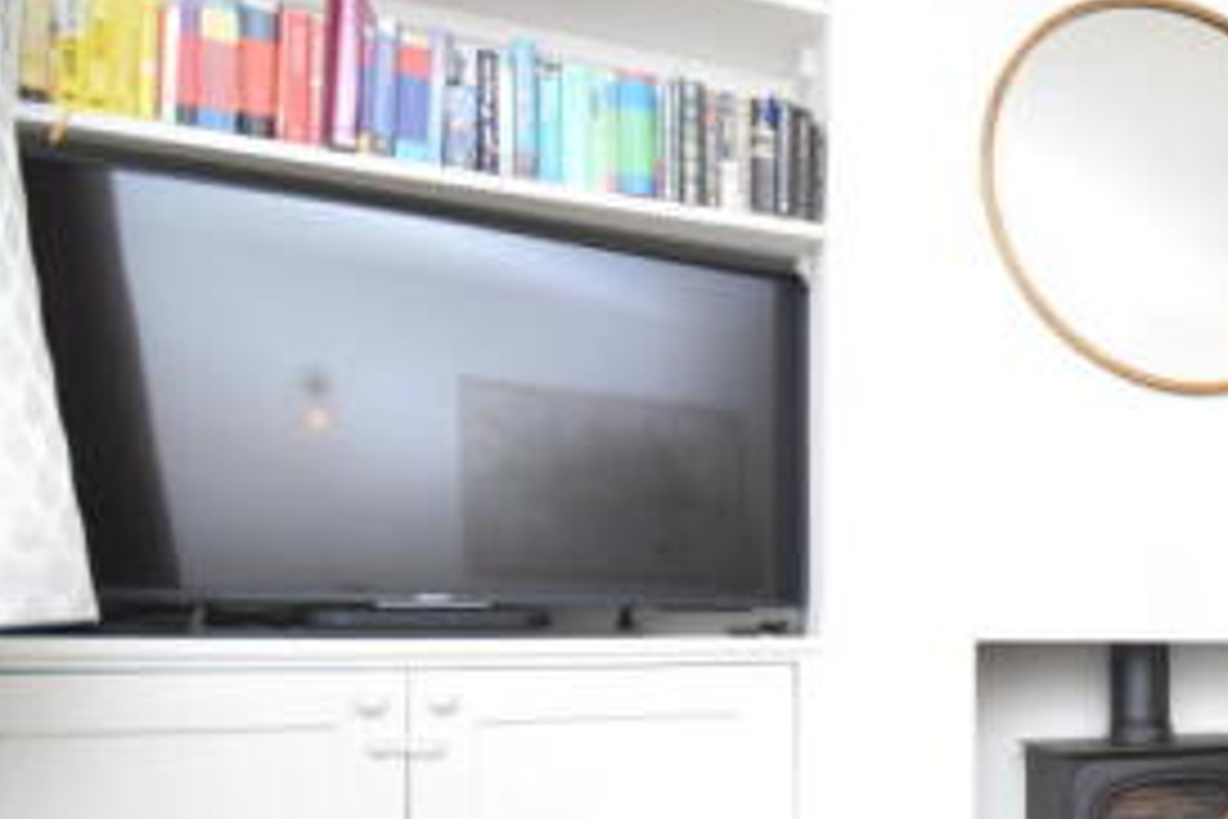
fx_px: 1228
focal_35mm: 36
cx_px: 1469
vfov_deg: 36.1
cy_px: 601
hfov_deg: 39.0
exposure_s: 1/160
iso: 800
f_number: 4
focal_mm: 10
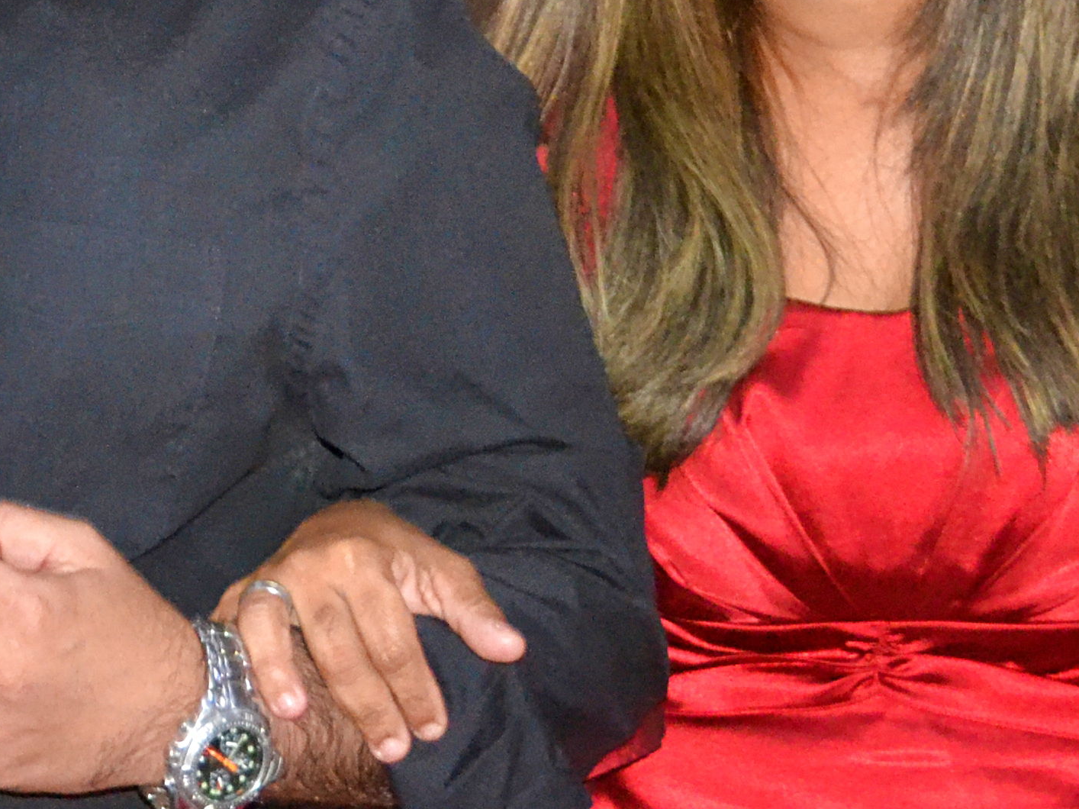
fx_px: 5859
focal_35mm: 188
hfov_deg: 10.4
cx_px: -34
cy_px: -119
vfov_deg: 7.8
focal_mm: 40
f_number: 4.8
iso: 3200
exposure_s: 1/60
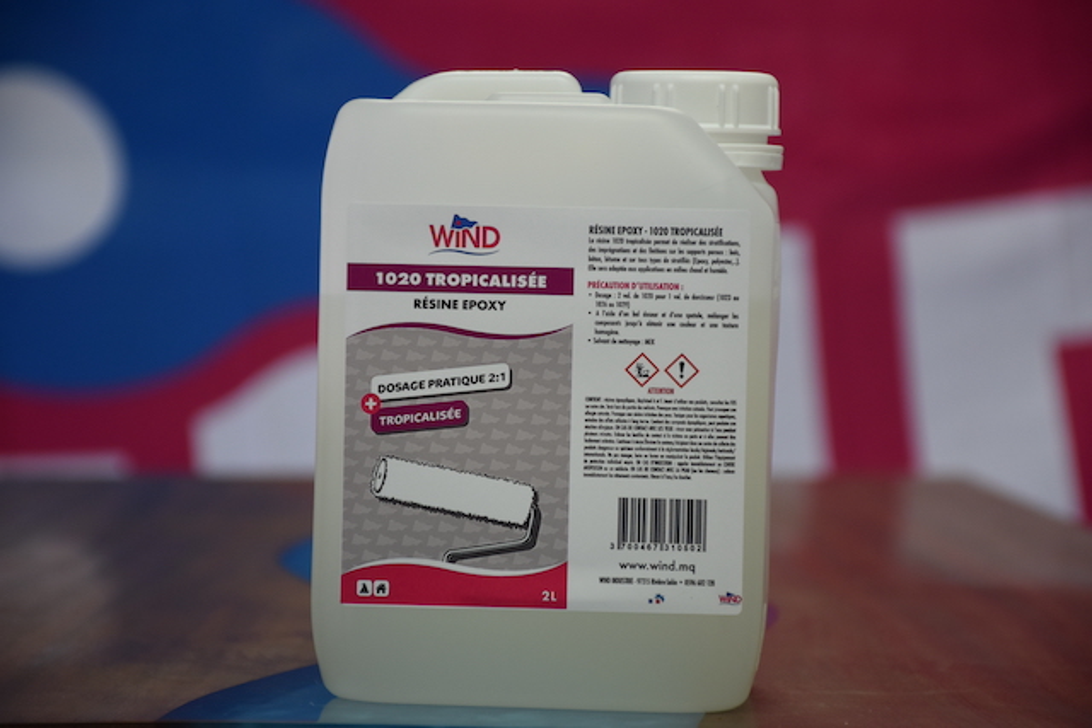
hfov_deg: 13.0
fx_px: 4778
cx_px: 546
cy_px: 364
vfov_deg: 8.7
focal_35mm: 158
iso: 640
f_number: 5.6
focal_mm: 105
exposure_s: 1/60
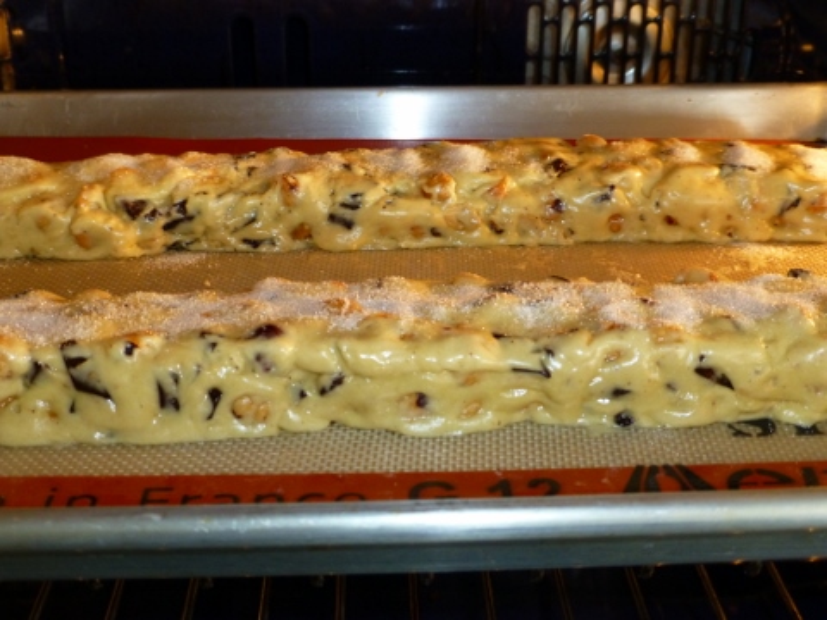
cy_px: 310
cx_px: 414
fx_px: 1051
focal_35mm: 44
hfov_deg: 42.9
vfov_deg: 32.9
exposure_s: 1/60
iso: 400
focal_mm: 7.9
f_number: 4.1
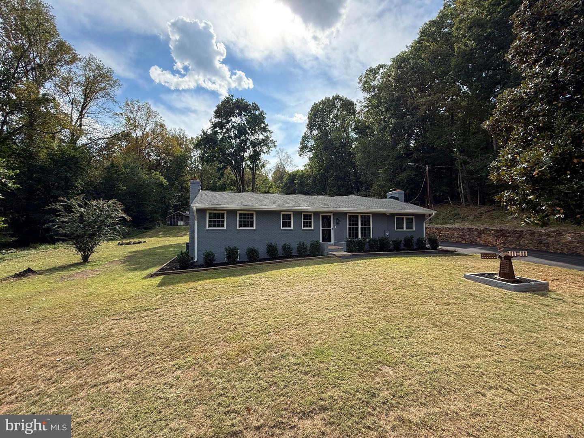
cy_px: 219
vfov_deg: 85.7
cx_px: 292
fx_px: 236
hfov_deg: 102.1
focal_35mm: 14
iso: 64
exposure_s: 1/1033
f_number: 2.2
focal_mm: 2.22
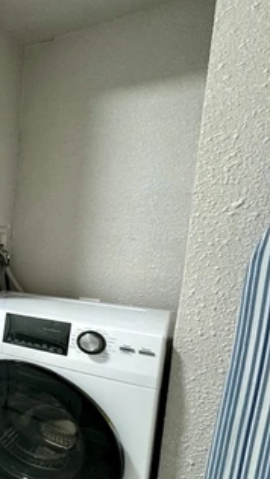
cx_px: -182
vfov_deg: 65.8
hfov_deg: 24.5
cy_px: 267
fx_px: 369
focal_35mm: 29
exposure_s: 1/60
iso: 320
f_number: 2.2
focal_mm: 2.22
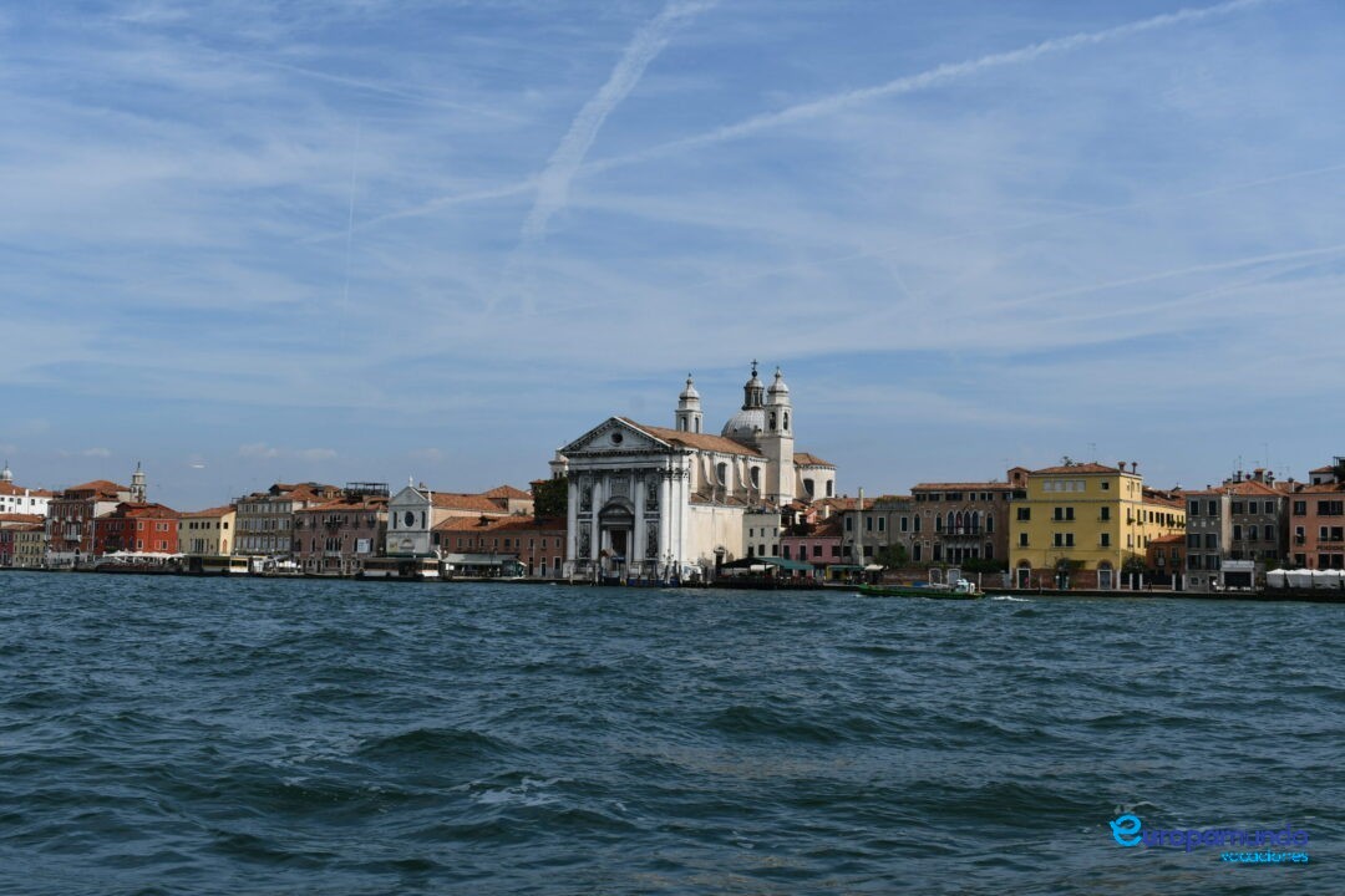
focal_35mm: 42
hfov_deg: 46.4
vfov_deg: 31.9
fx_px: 1569
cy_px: 448
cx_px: 672
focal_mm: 28
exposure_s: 1/400
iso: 100
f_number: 10
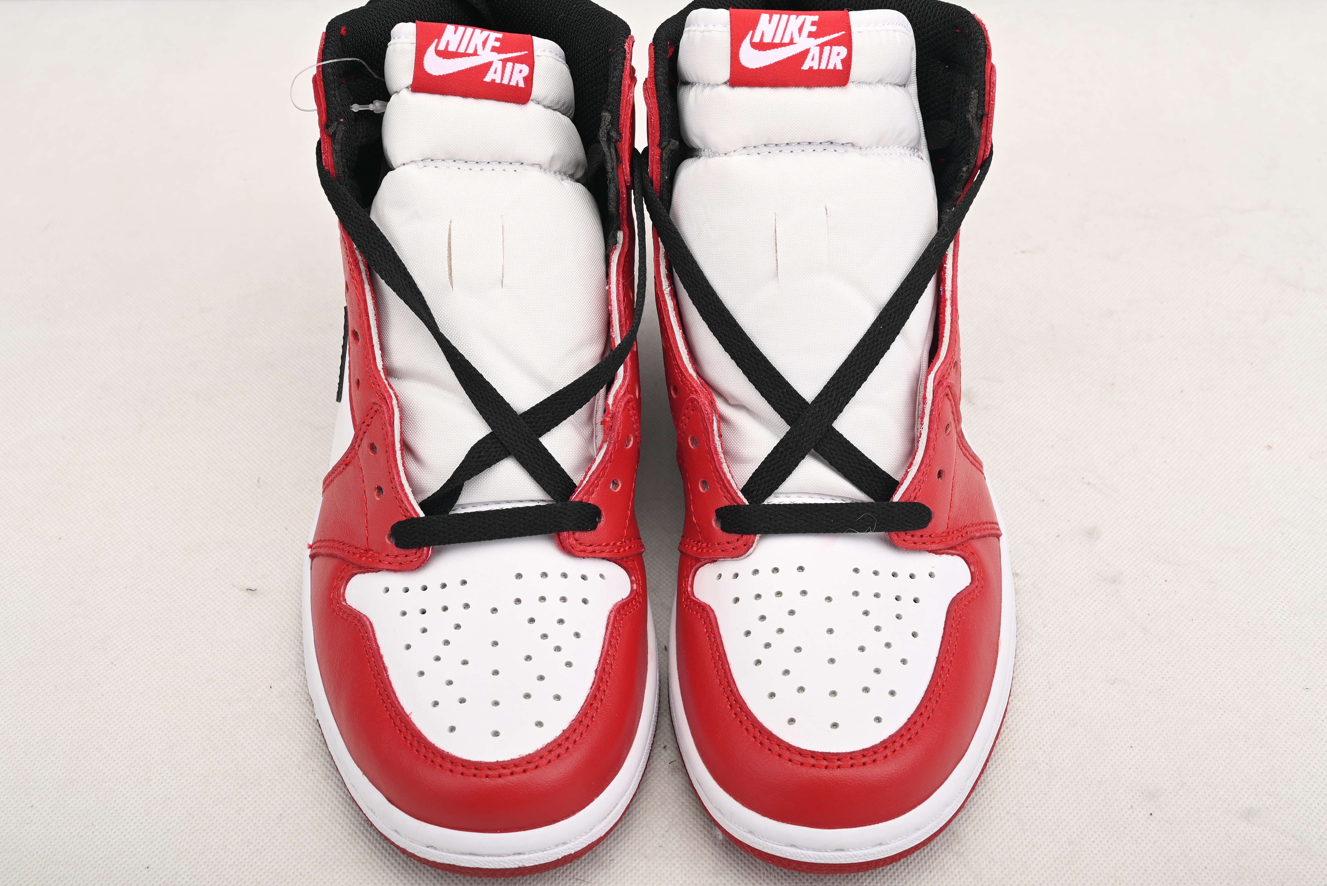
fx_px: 1881
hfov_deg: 38.9
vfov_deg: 26.5
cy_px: 391
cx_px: 707
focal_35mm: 51
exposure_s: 1/200
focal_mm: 42
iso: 100
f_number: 11
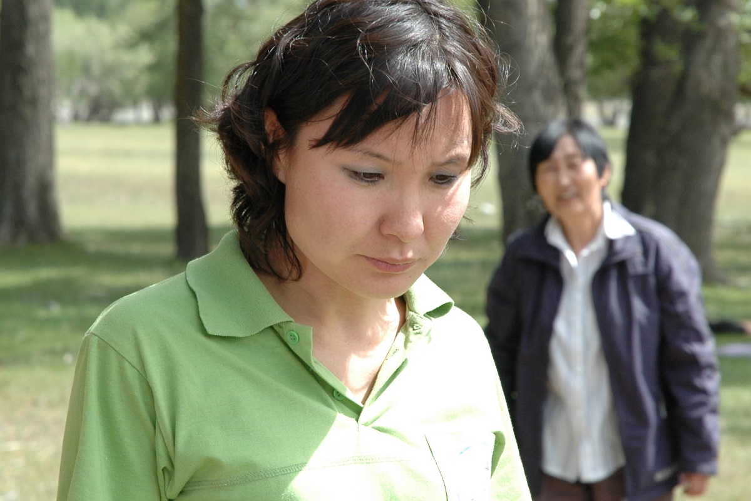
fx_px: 2190
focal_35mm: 105
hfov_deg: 19.5
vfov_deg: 13.0
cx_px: 376
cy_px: 250
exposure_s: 1/200
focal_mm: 70
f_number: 8
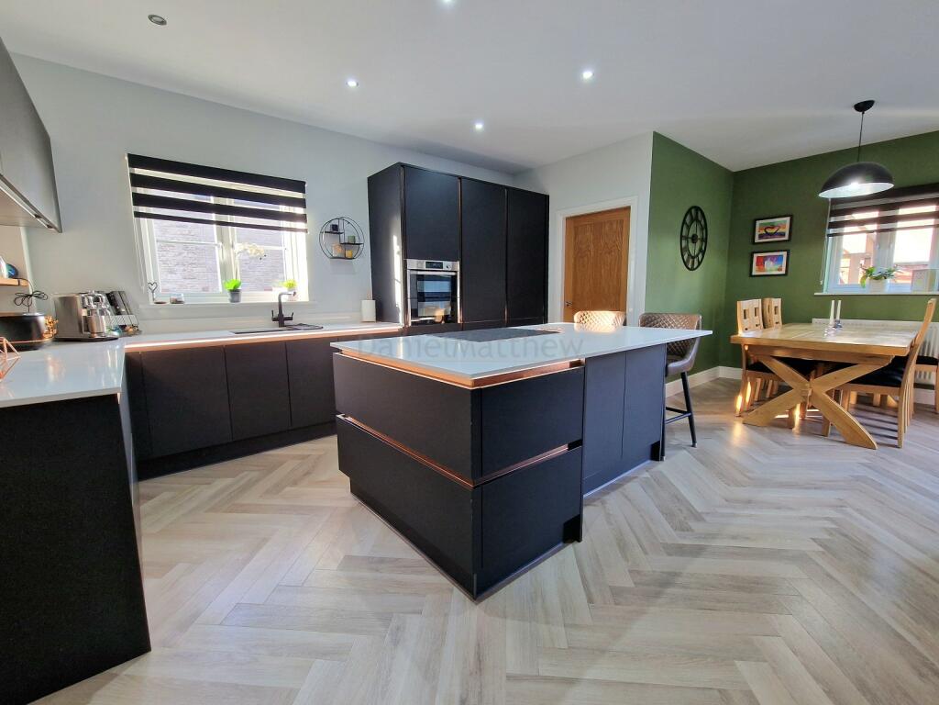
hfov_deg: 106.2
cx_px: 470
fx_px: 353
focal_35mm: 13
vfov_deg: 89.9
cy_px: 352
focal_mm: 2.2
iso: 125
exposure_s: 1/50
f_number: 2.2
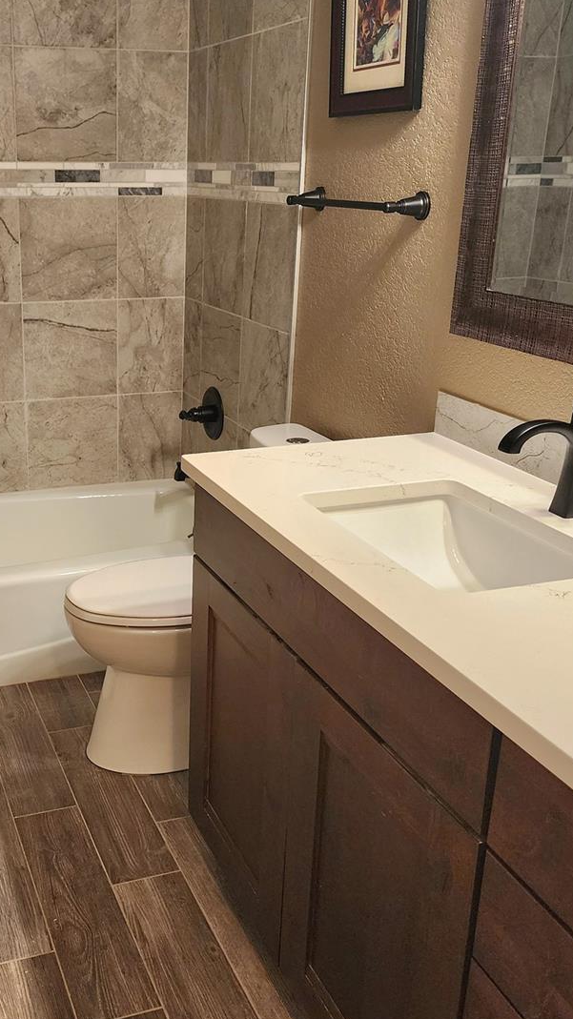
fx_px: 973
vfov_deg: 55.3
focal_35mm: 36
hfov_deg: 32.2
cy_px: 499
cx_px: 145
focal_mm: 6.4
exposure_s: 1/120
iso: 400
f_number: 1.8
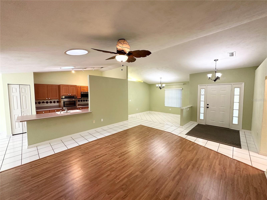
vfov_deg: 85.7
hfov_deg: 102.1
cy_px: 100
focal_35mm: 14
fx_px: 108
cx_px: 134
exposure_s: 1/120
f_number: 2.2
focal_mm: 2.22
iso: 250
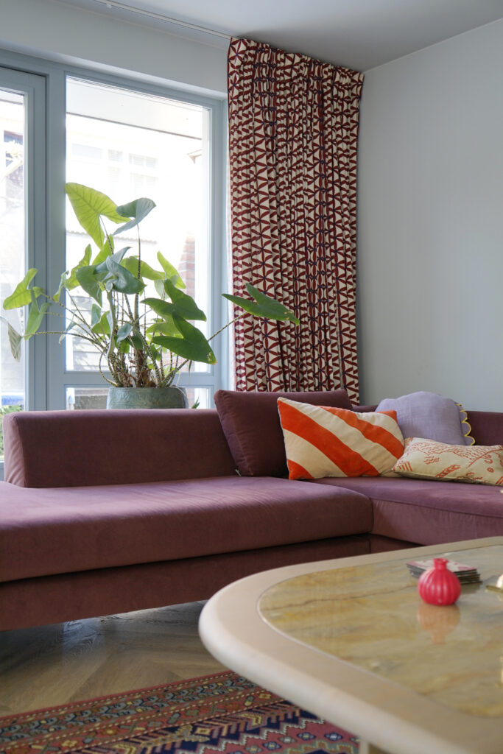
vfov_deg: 49.5
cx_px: 252
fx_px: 817
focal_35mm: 39
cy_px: 377
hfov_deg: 34.2
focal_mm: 39
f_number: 4
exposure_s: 1/60
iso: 320
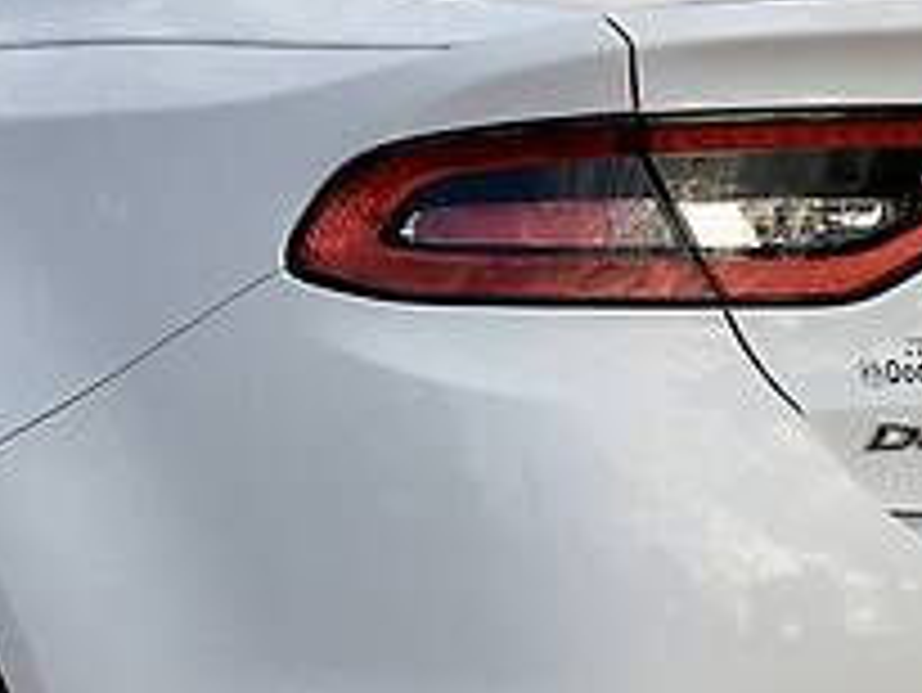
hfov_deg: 17.4
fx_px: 3012
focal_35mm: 113
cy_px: 284
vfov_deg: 13.1
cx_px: 342
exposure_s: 1/308
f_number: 2.2
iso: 25
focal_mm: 4.2
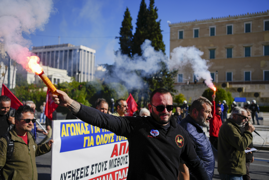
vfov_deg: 37.9
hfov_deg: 54.4
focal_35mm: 35
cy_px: 90
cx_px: 134
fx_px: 262
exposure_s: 1/4000
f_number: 3.2
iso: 100
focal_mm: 35
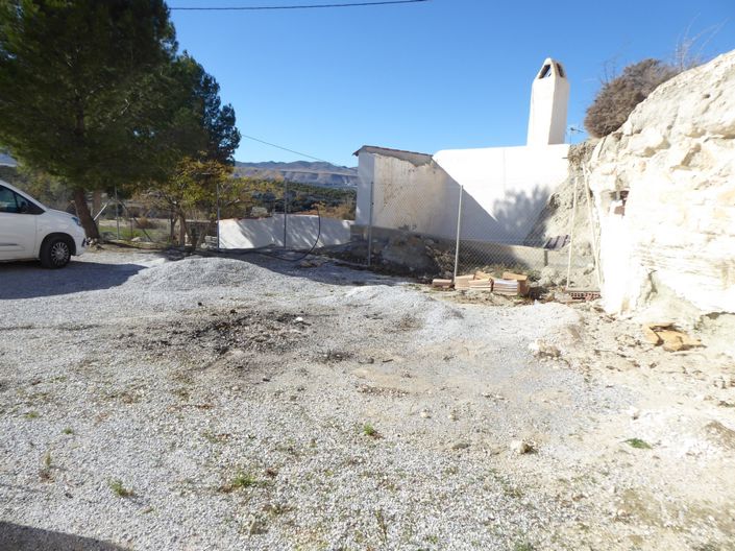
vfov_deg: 54.8
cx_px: 368
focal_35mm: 25
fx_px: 531
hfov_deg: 69.4
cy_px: 276
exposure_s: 1/800
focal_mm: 4.3
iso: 80
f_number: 3.3
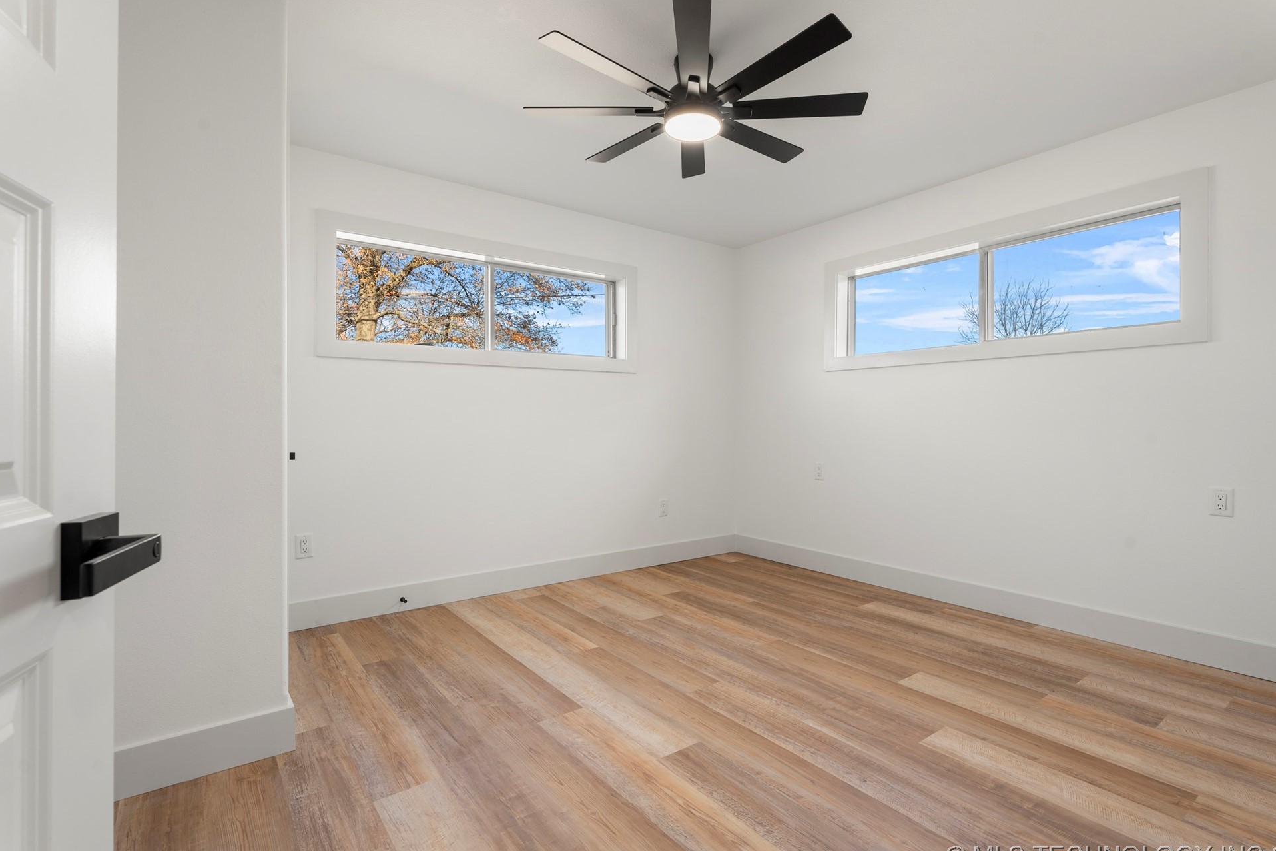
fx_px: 602
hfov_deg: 93.3
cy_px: 429
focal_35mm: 17
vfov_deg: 70.4
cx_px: 655
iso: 250
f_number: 9
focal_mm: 16
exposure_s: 1/5
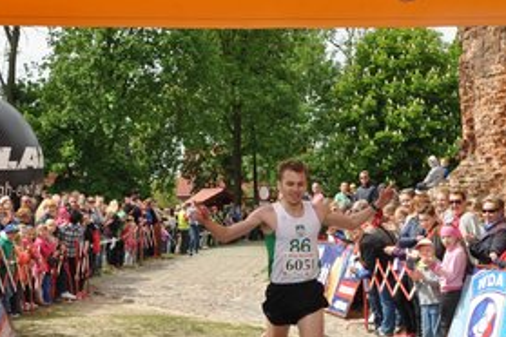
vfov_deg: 15.6
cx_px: 279
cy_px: 243
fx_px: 1225
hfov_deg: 23.3
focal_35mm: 87
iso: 200
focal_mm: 25
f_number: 14
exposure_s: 1/200
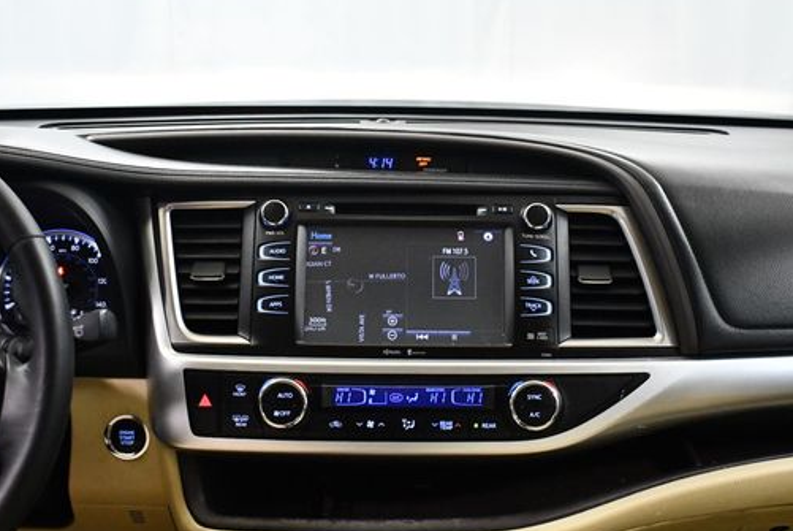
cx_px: 389
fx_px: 1014
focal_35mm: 46
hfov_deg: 42.7
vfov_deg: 29.2
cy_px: 320
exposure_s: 1/100
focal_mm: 18
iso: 3200
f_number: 3.5
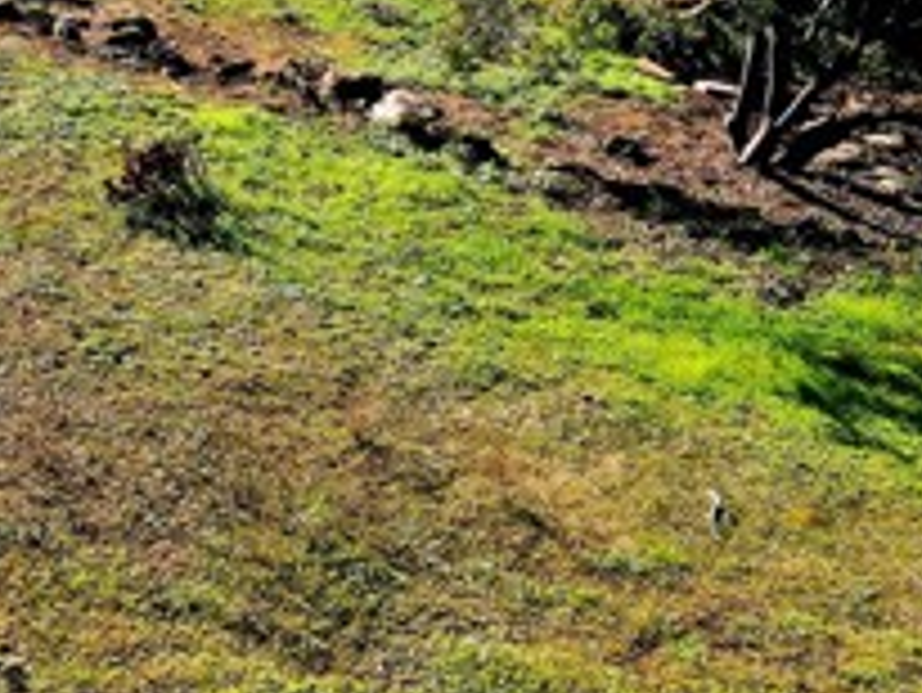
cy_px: -266
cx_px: 351
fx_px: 1999
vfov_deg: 18.0
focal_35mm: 75
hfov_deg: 25.9
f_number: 2.8
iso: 100
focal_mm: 4.5
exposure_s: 1/667
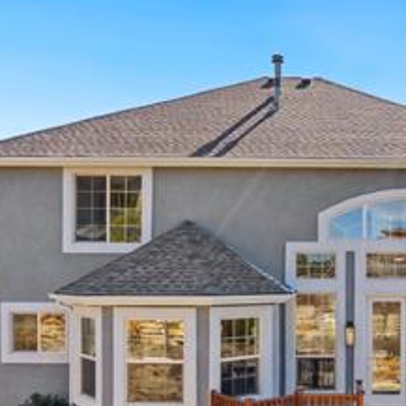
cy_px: 284
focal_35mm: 40
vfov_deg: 41.1
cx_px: 346
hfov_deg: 39.5
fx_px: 531
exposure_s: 1/250
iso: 400
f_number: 11
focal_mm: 16
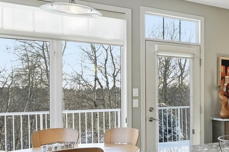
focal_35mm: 47
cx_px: 288
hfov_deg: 32.8
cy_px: 94
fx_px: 299
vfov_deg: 28.5
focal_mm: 14
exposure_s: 1/200
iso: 100
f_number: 9
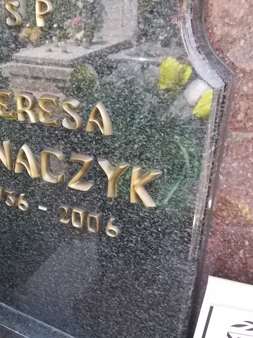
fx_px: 341
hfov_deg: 40.3
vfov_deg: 52.6
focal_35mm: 35
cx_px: 90
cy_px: 169
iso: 400
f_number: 8
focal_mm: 4.6
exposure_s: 1/80
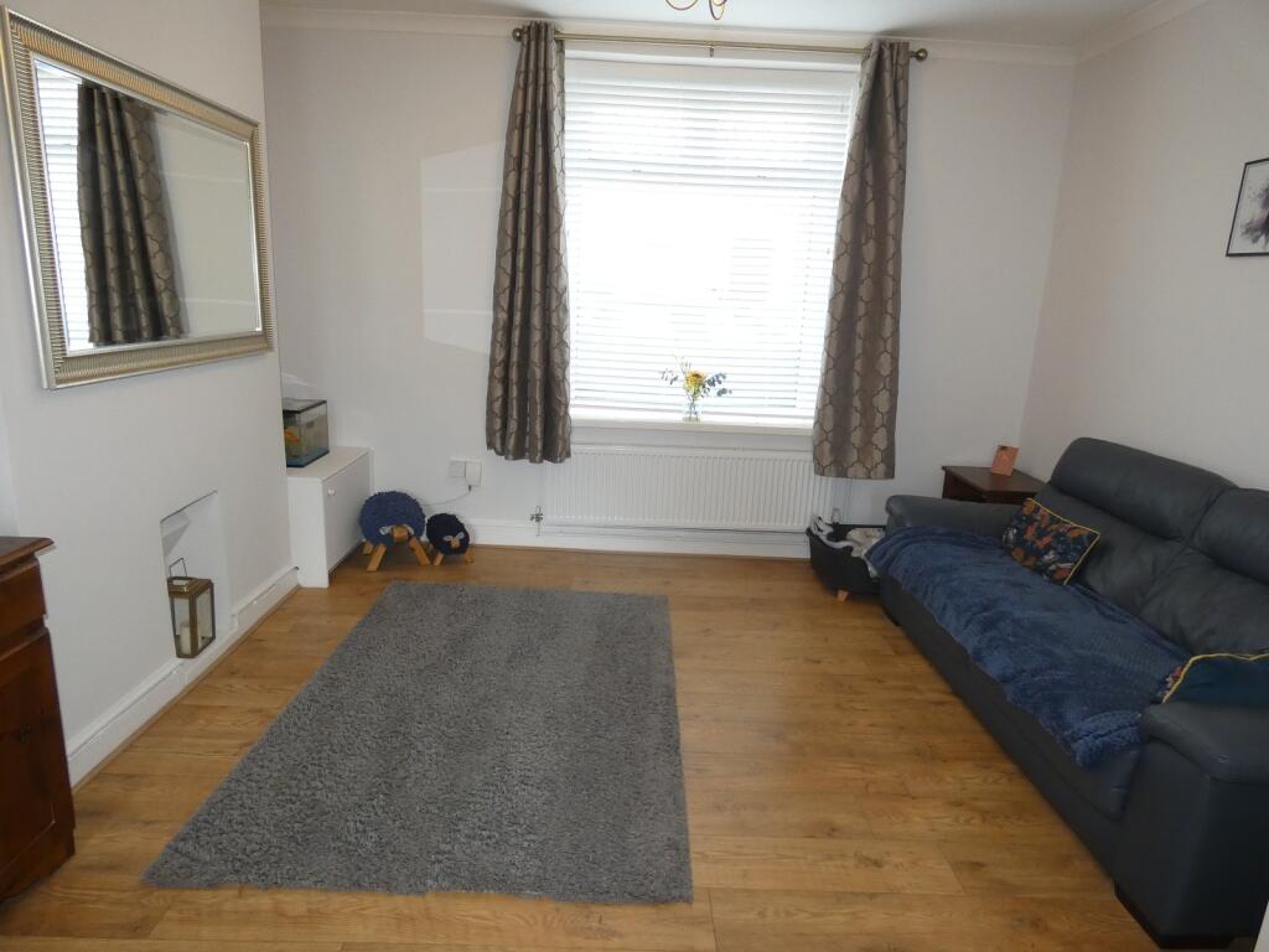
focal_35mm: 20
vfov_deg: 66.0
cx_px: 634
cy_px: 476
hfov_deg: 81.7
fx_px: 733
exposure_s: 1/60
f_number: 2.8
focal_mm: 3.6
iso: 320
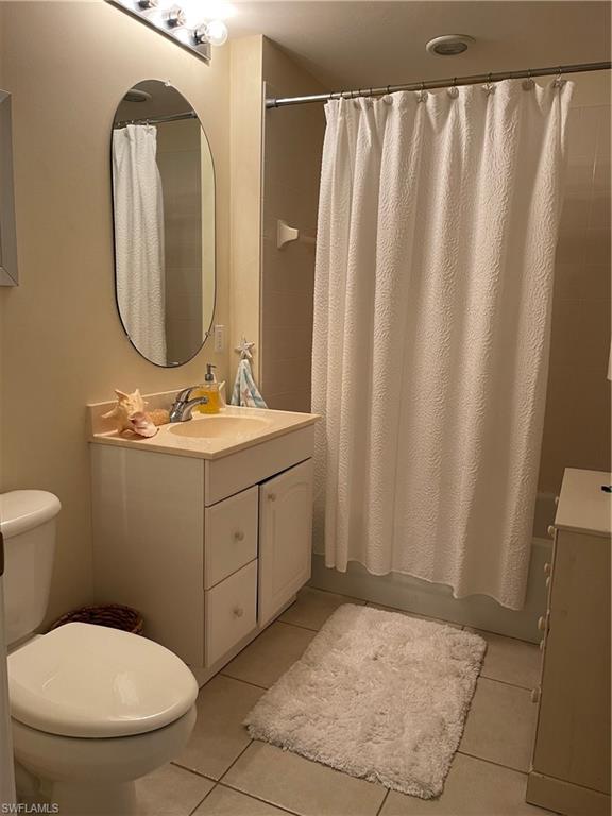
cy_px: 408
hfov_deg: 53.1
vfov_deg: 67.3
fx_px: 613
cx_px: 306
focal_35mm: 26
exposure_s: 1/60
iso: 80
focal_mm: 5.1
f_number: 1.6
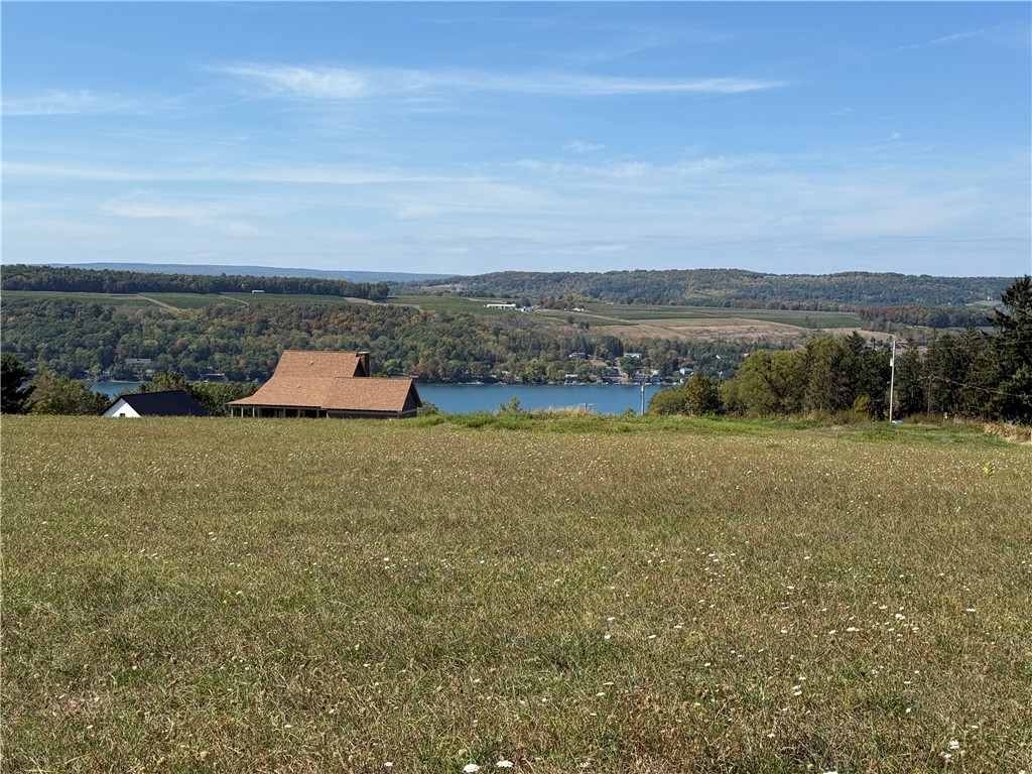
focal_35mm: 48
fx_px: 1431
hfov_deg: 39.7
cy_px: 387
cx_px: 516
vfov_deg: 30.3
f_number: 1.78
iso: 64
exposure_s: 1/5208
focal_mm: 6.76
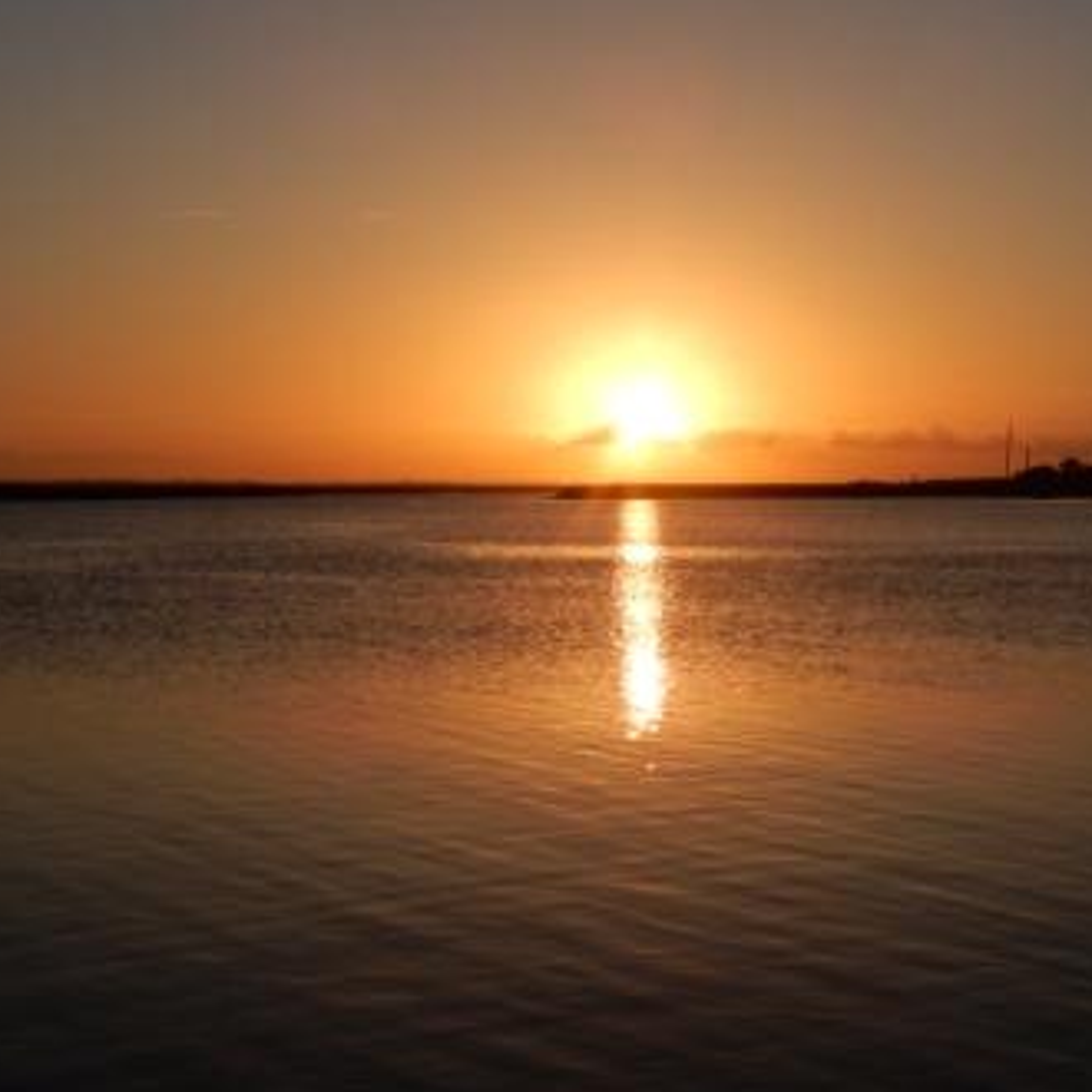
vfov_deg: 24.0
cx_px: 635
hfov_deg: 24.0
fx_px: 2570
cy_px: 546
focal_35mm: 72
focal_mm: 10.7
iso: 125
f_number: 4.5
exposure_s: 1/1600
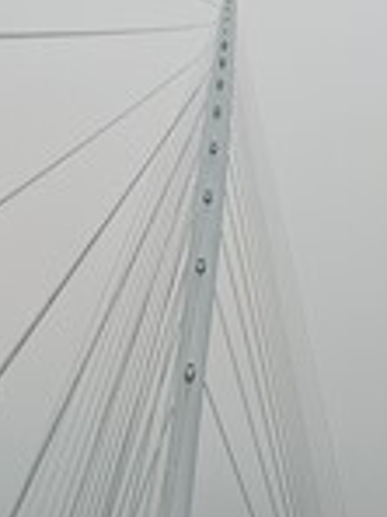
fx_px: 1416
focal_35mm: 95
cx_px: 342
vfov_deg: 19.3
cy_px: -131
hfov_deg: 15.4
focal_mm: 5.4
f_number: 1.8
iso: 40
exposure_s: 1/100
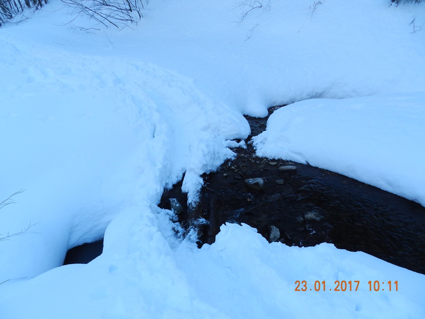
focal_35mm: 23
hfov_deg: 73.9
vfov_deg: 58.9
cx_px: 212
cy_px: 160
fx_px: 282
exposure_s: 1/320
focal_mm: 4
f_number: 3.4
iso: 160
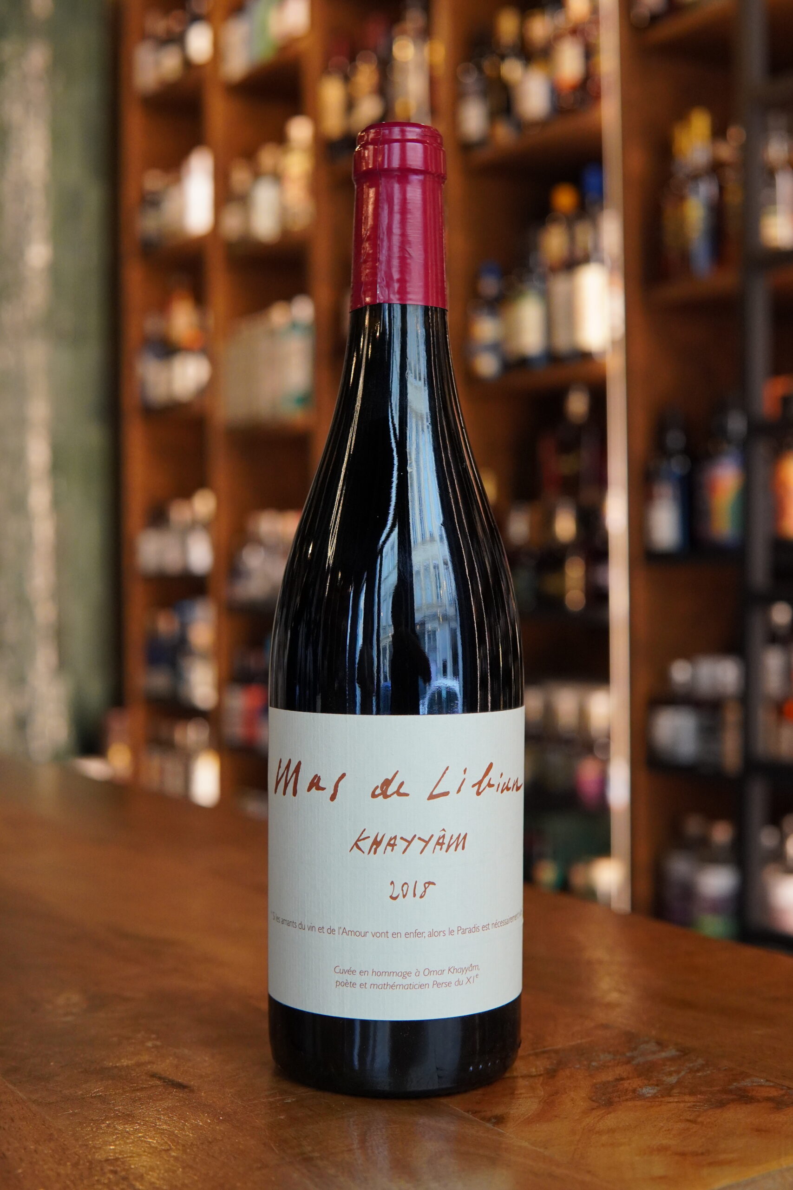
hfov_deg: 29.9
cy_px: 595
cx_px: 396
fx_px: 1487
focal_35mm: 45
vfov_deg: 43.6
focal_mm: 30
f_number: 4
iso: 1600
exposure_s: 1/160
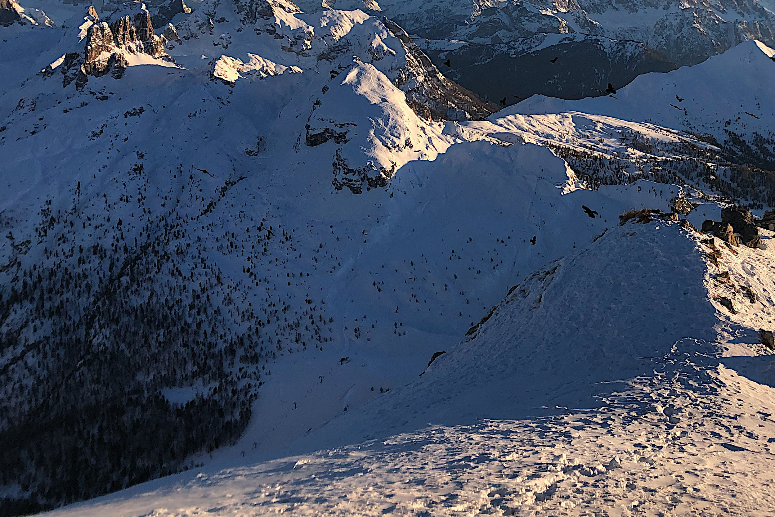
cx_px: 558
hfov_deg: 41.0
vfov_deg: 28.3
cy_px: 143
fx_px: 1012
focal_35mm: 47
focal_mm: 3.99
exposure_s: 1/1548
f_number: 1.8
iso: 20
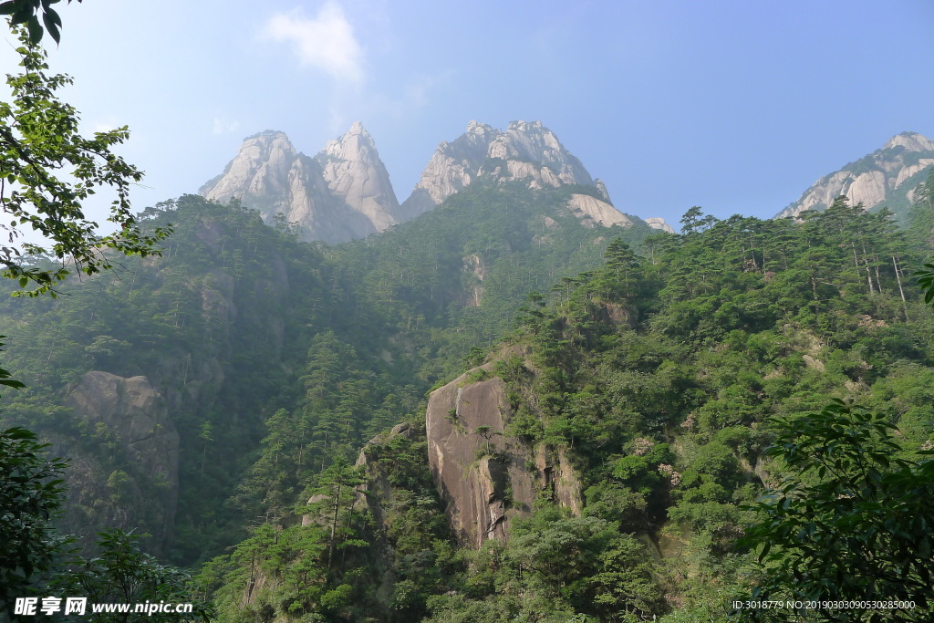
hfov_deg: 73.7
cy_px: 312
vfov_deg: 53.1
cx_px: 467
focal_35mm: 24
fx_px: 623
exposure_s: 1/400
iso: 125
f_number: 3.5
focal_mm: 5.1
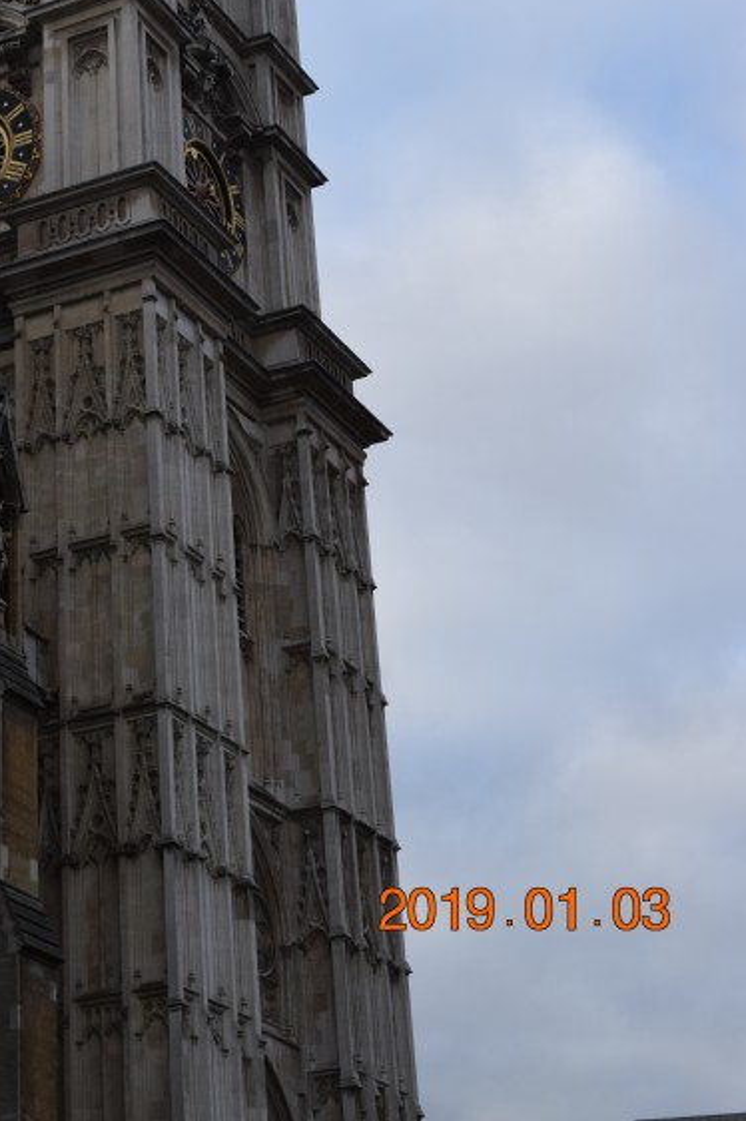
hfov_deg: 16.4
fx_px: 2552
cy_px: 102
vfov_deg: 24.1
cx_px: 72
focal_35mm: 82
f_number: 8
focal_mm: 30
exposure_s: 1/250
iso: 250
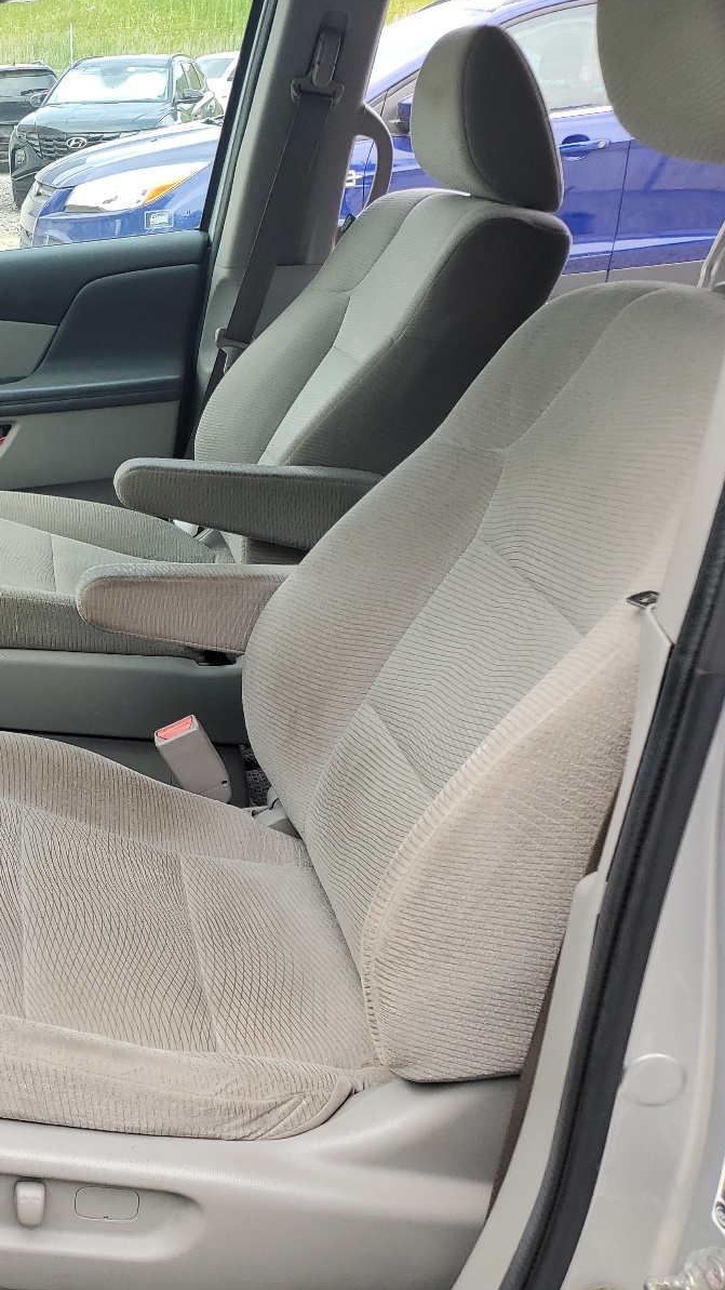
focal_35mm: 38
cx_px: -69
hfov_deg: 28.4
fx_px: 1299
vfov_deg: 52.8
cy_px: 642
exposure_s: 1/333
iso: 50
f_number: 1.5
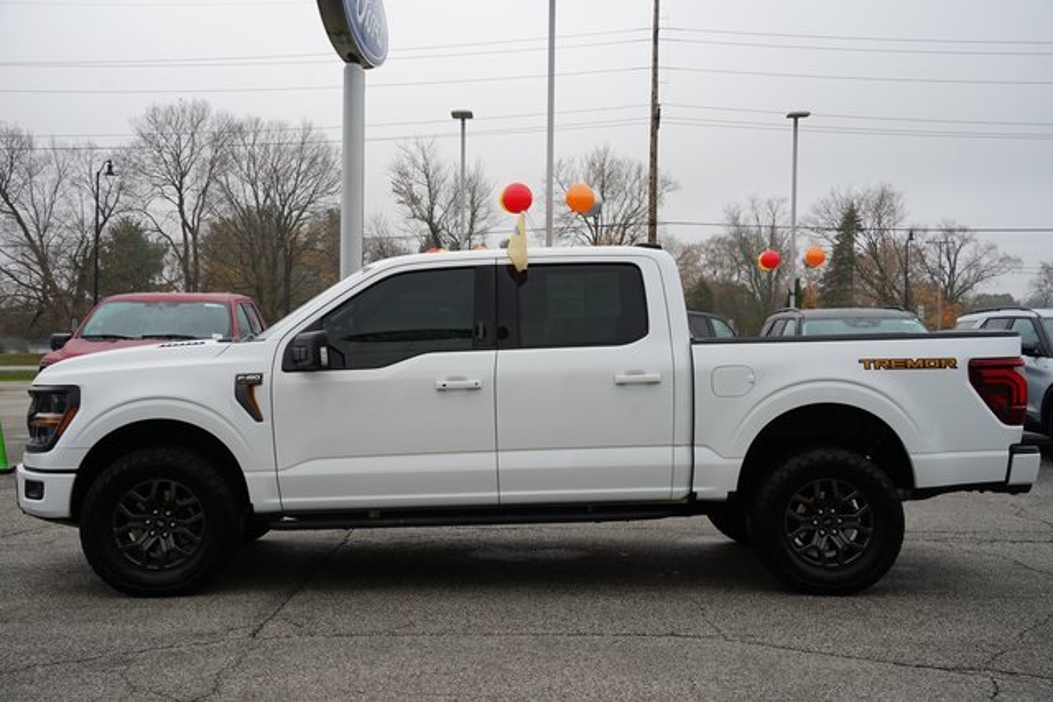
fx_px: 1258
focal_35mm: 43
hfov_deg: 45.4
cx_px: 526
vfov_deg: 31.2
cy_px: 351
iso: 100
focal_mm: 43
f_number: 7.1
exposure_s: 1/80
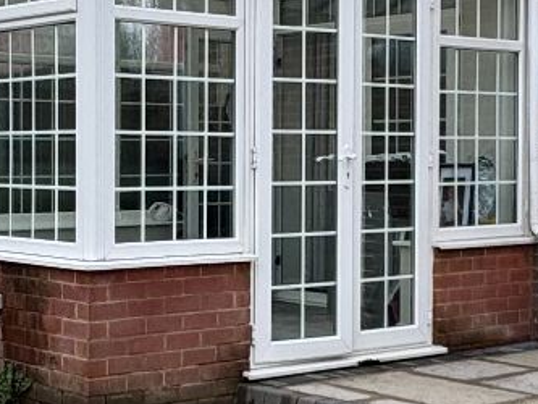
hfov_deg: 22.7
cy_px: 179
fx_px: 1337
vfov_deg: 17.2
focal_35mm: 86
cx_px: 186
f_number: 2.2
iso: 40
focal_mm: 2.22
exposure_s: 1/244
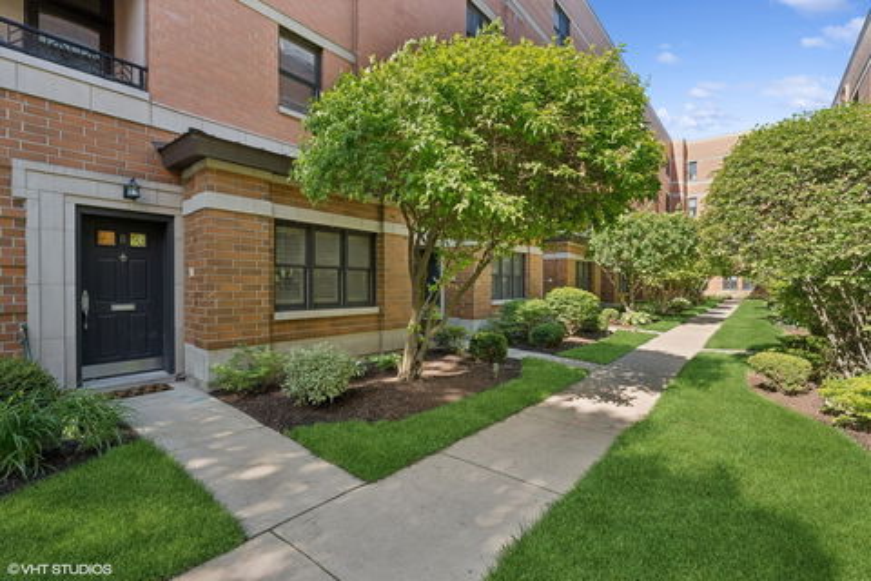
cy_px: 290
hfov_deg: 96.7
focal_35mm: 16
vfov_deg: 73.7
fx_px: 387
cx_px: 436
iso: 320
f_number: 7.1
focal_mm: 16
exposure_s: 1/80
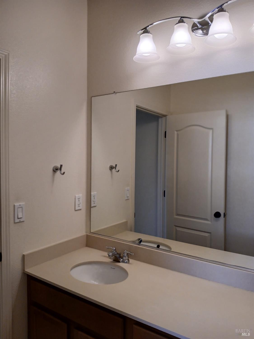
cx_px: 127
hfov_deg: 53.1
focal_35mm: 26
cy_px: 170
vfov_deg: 67.3
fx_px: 254
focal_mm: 3.98
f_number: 1.8
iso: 80
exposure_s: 1/60
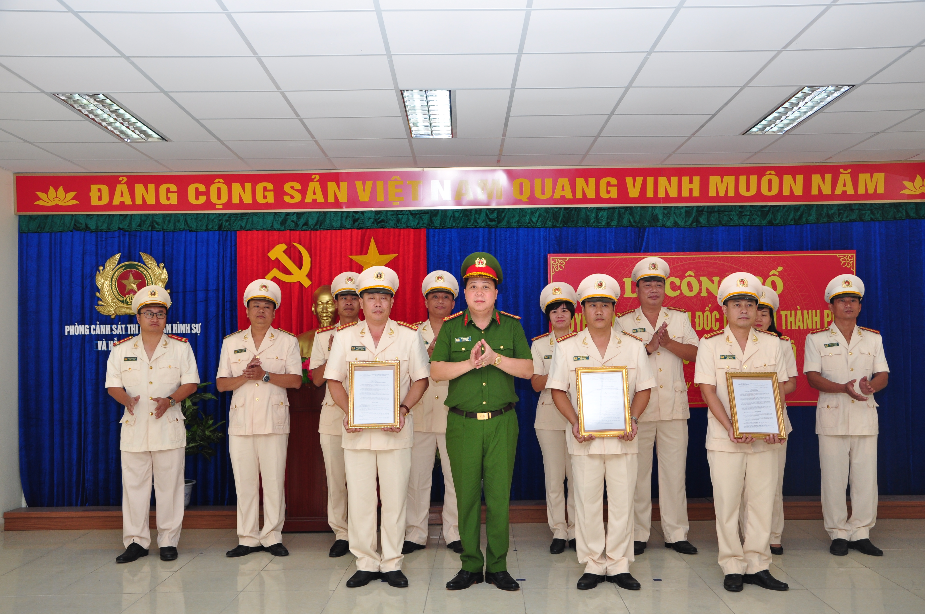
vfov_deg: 34.5
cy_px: 315
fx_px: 988
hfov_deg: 50.2
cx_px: 470
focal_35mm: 39
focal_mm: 25
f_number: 5
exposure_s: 1/200
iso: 320
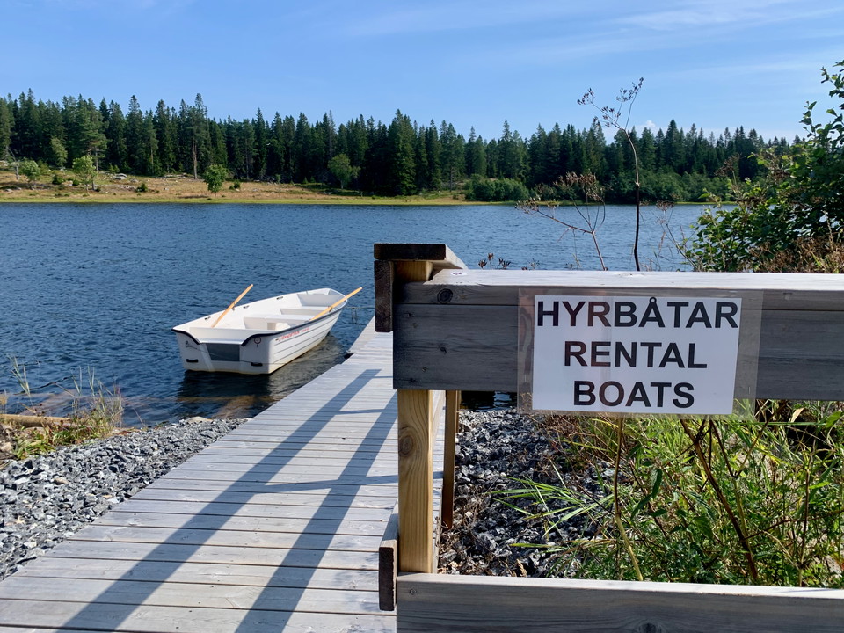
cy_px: 316
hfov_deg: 67.3
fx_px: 634
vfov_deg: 53.1
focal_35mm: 26
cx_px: 422
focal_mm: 4.25
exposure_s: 1/2208
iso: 25
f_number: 1.8
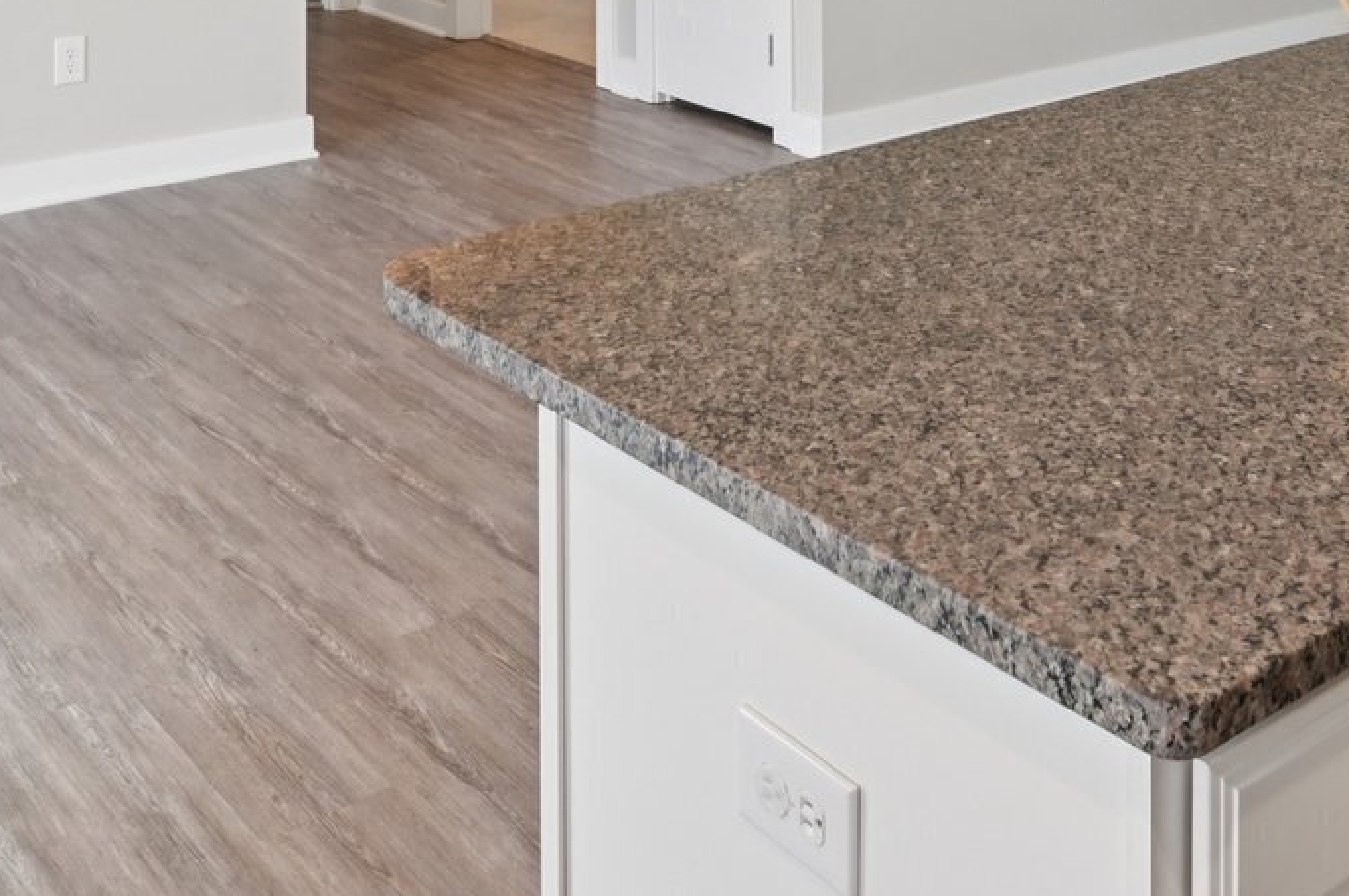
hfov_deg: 41.0
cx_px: 794
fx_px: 1797
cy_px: -326
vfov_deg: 24.0
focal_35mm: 48
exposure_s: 1/15
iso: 180
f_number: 8
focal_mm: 16
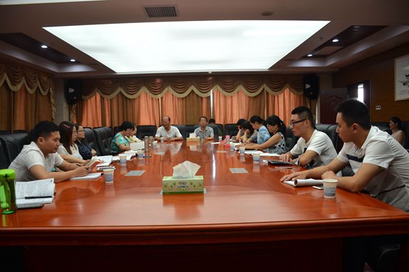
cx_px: 204
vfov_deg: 47.9
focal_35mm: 27
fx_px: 307
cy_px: 136
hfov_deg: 67.4
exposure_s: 1/100
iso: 250
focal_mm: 18
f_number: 5
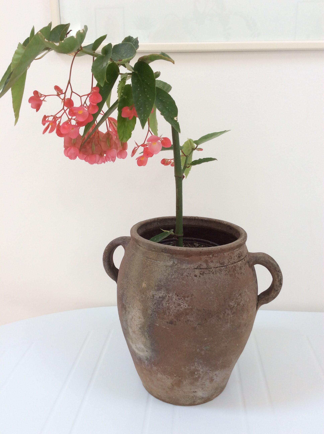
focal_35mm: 32
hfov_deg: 44.1
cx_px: 162
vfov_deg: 56.9
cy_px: 217
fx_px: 400
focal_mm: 3.3
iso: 40
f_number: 2.4
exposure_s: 1/100
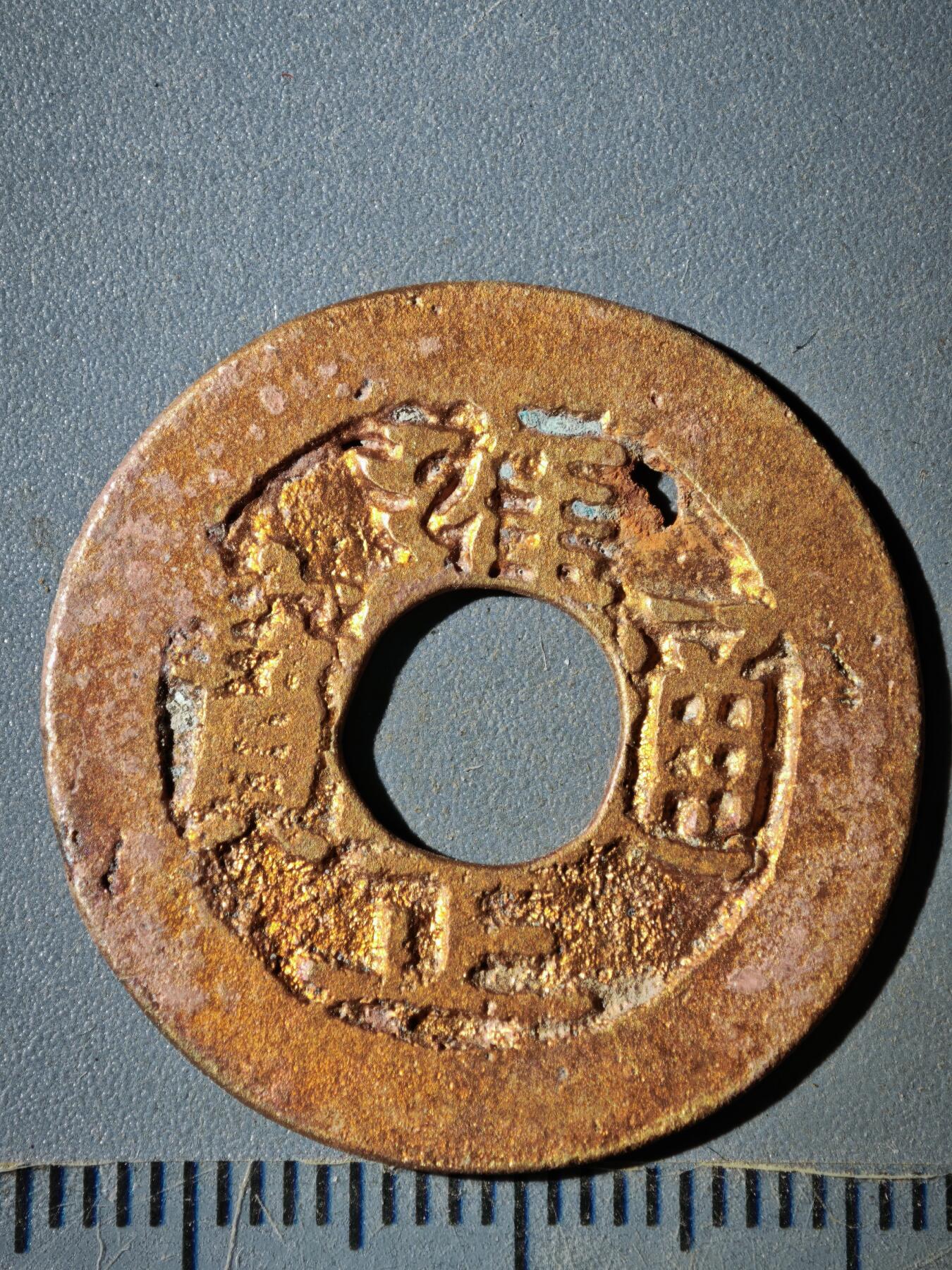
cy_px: 635
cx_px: 476
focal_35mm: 100
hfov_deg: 14.8
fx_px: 3667
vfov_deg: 19.6
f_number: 2
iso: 100
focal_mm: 9
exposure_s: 1/100
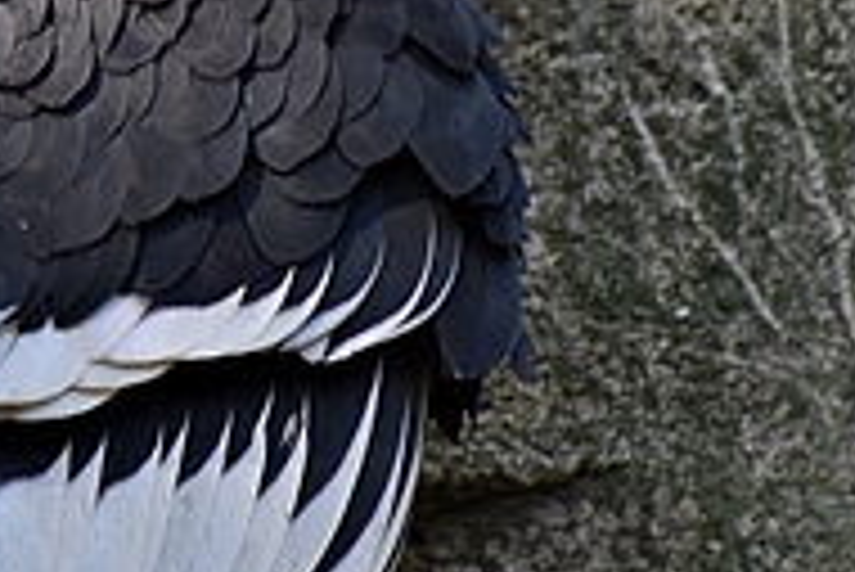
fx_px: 26833
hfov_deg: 1.8
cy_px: 2
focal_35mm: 1129
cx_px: -266
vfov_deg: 1.2
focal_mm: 140
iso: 400
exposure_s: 1/250
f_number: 5.6
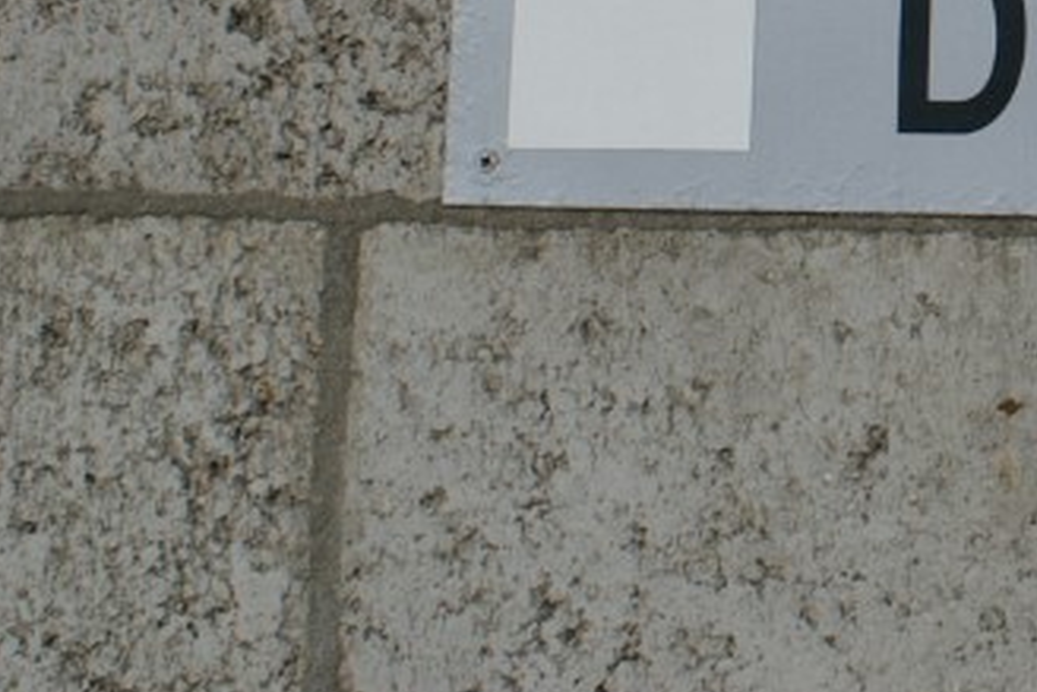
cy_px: -355
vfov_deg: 12.6
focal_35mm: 103
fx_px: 2968
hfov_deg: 18.4
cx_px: 1347
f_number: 8
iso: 100
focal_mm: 22
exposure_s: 1/60
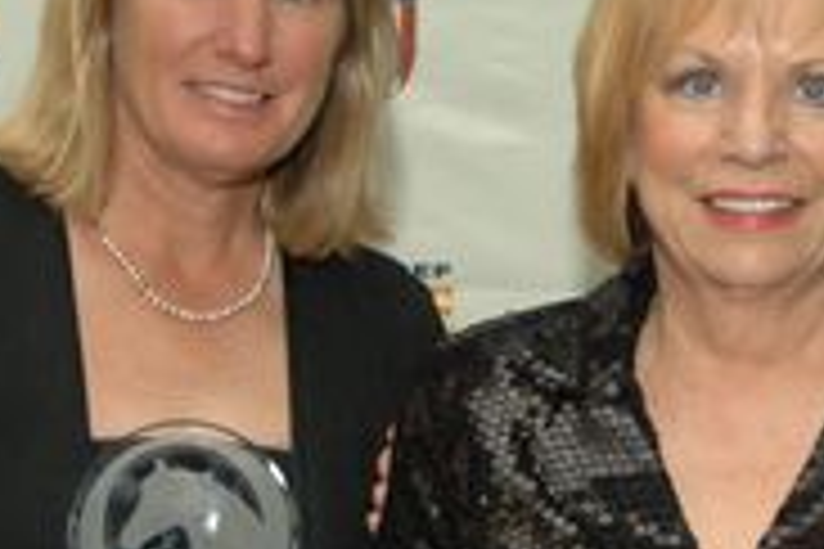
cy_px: 407
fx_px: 3473
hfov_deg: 13.4
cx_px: 756
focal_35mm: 152
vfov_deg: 9.0
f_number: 4
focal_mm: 29
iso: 400
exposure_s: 1/125
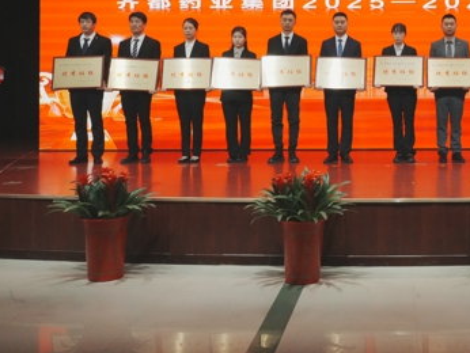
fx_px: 679
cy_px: 83
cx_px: 405
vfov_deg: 28.7
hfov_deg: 36.3
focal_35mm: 50
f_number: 16
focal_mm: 30
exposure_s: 1/320
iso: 12800
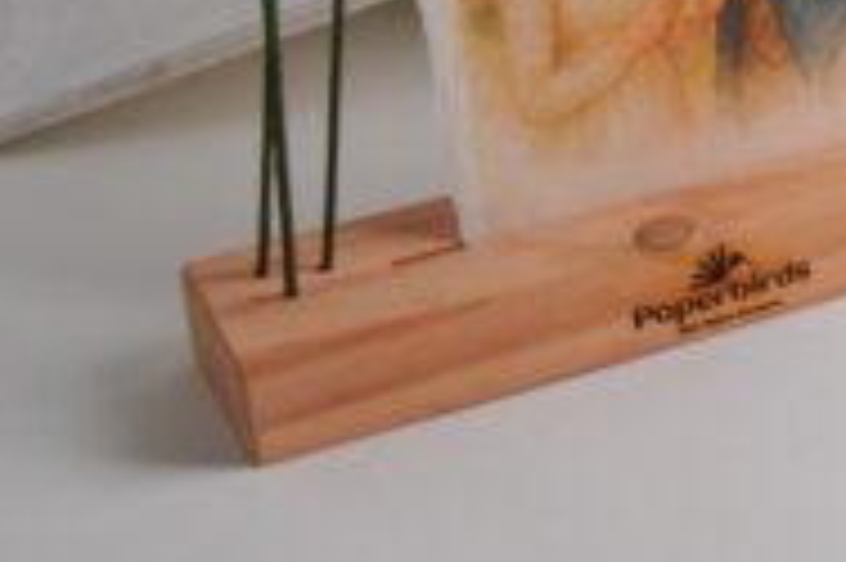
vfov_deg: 11.5
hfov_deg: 16.8
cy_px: -216
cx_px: 1094
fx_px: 2700
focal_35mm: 115
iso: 250
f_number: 13
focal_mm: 24
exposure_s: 1/200
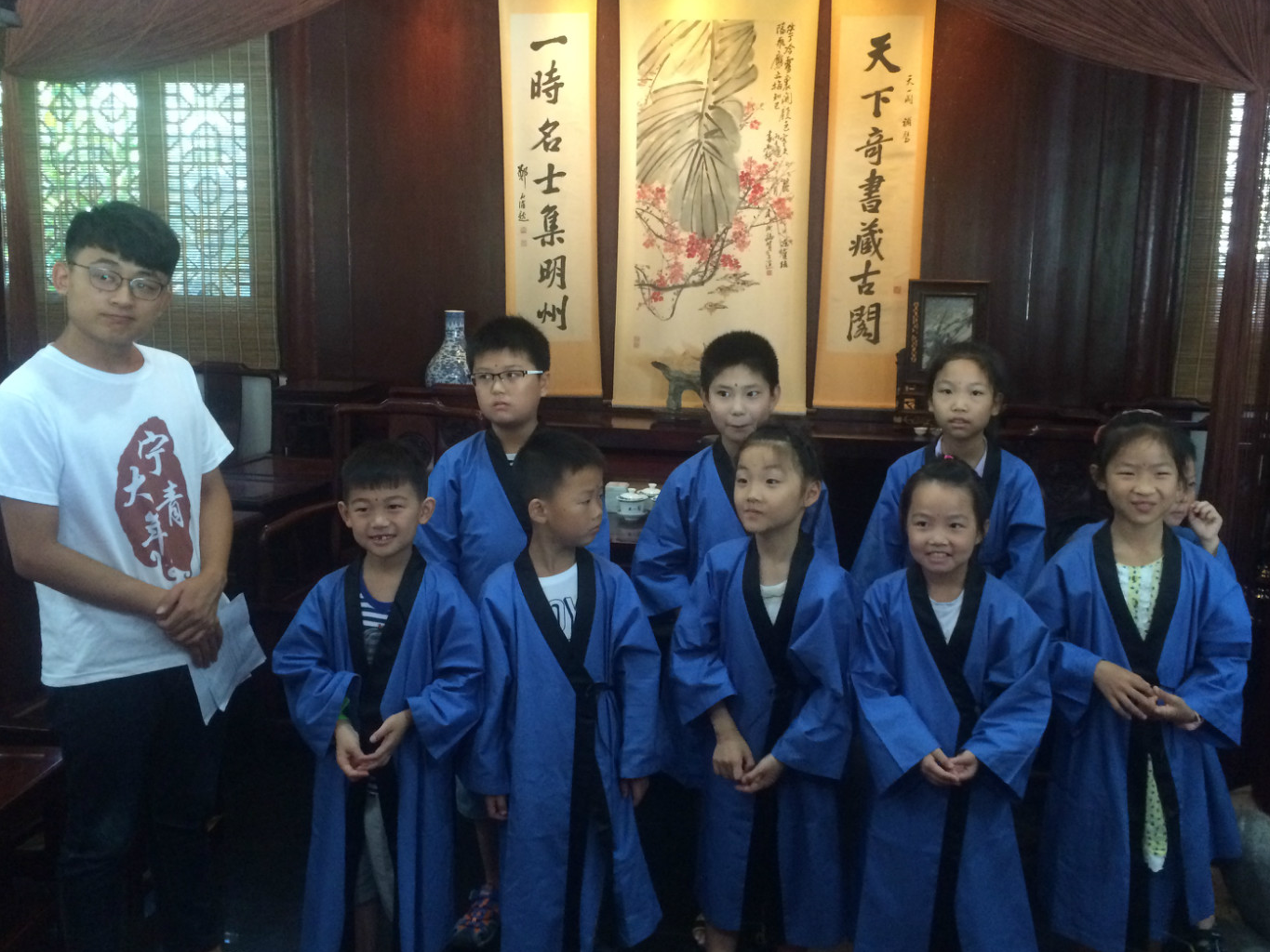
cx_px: 706
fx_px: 1248
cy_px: 450
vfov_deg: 41.8
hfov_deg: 53.8
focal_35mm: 34
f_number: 2.2
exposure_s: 1/25
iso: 320
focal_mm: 4.15
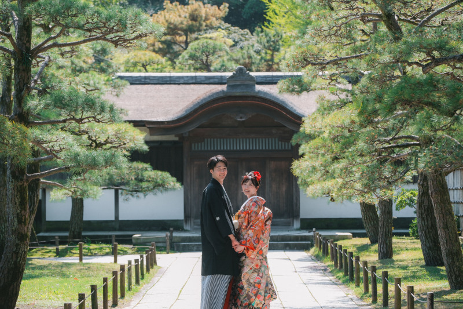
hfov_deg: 14.0
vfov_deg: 9.3
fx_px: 1890
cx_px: 232
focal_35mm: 147
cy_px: 154
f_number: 5
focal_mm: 98.2
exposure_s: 1/250
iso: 160
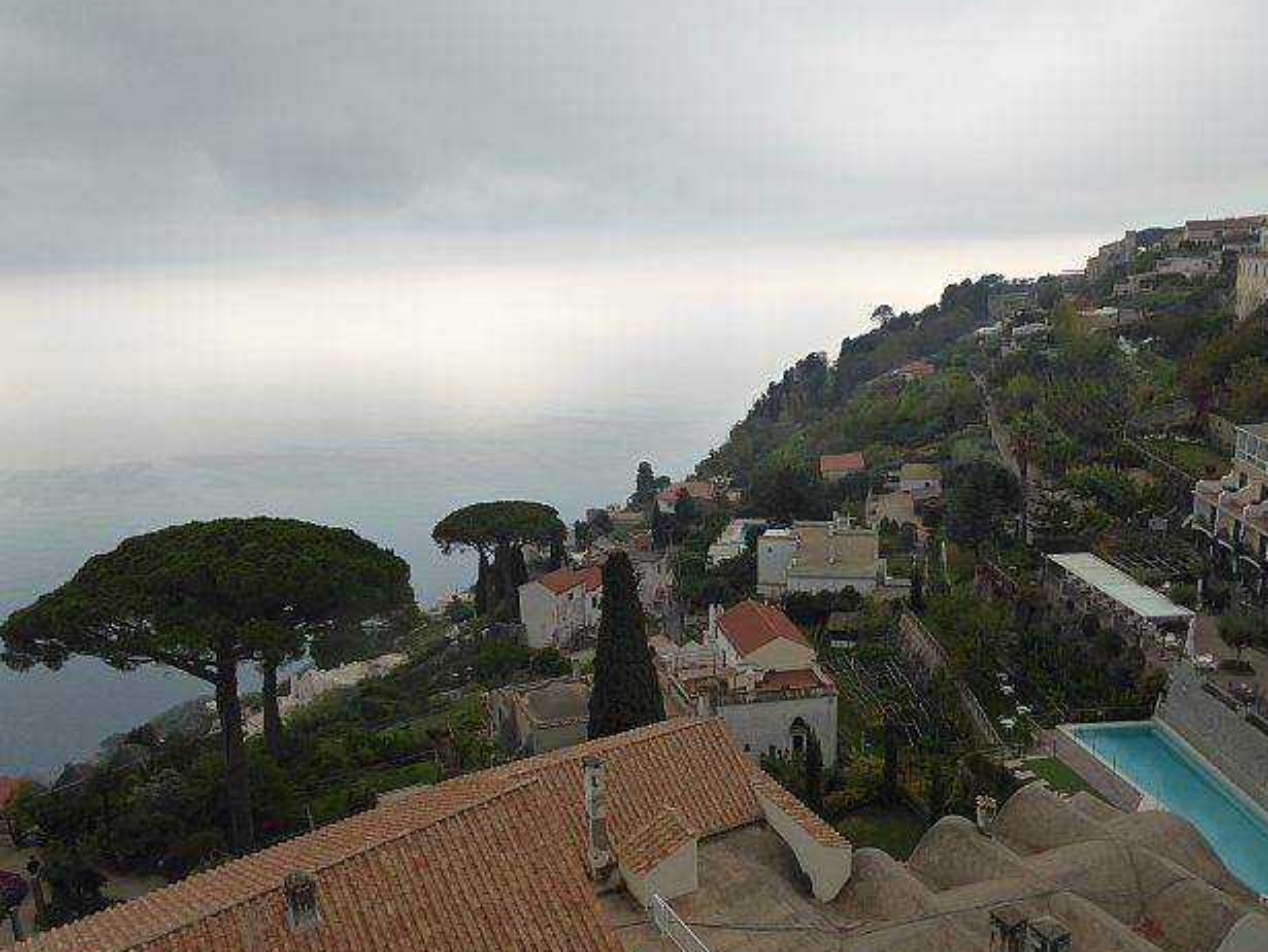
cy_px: 484
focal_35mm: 26
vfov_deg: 53.1
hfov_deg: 67.3
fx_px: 953
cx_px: 627
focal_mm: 4.3
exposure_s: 1/320
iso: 160
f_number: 3.3
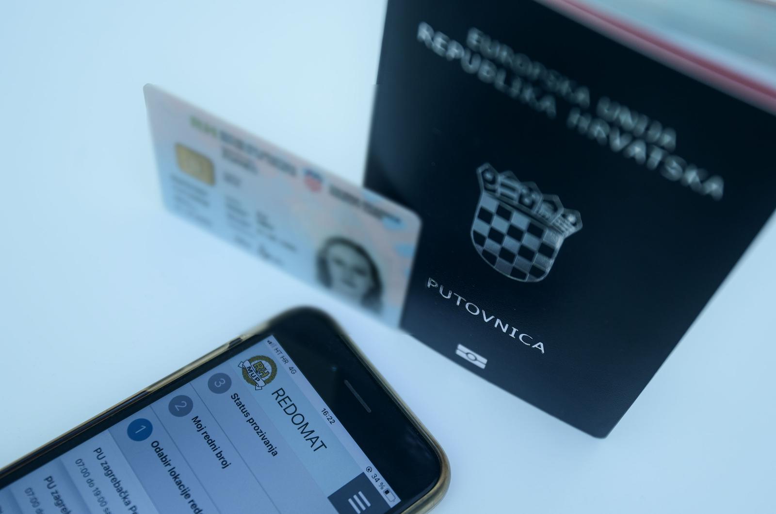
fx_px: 753
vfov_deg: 37.7
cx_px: 388
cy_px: 257
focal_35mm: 35
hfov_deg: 54.5
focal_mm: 35
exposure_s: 1/200
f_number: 4
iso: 400
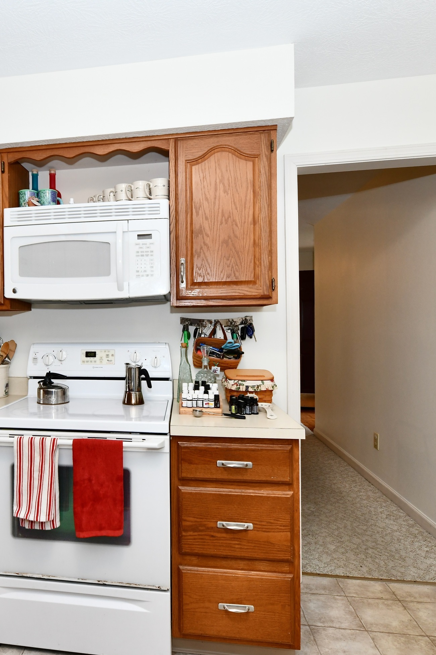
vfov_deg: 78.6
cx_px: 107
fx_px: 400
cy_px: 340
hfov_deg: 54.5
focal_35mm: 22
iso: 640
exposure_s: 1/60
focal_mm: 14
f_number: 6.3
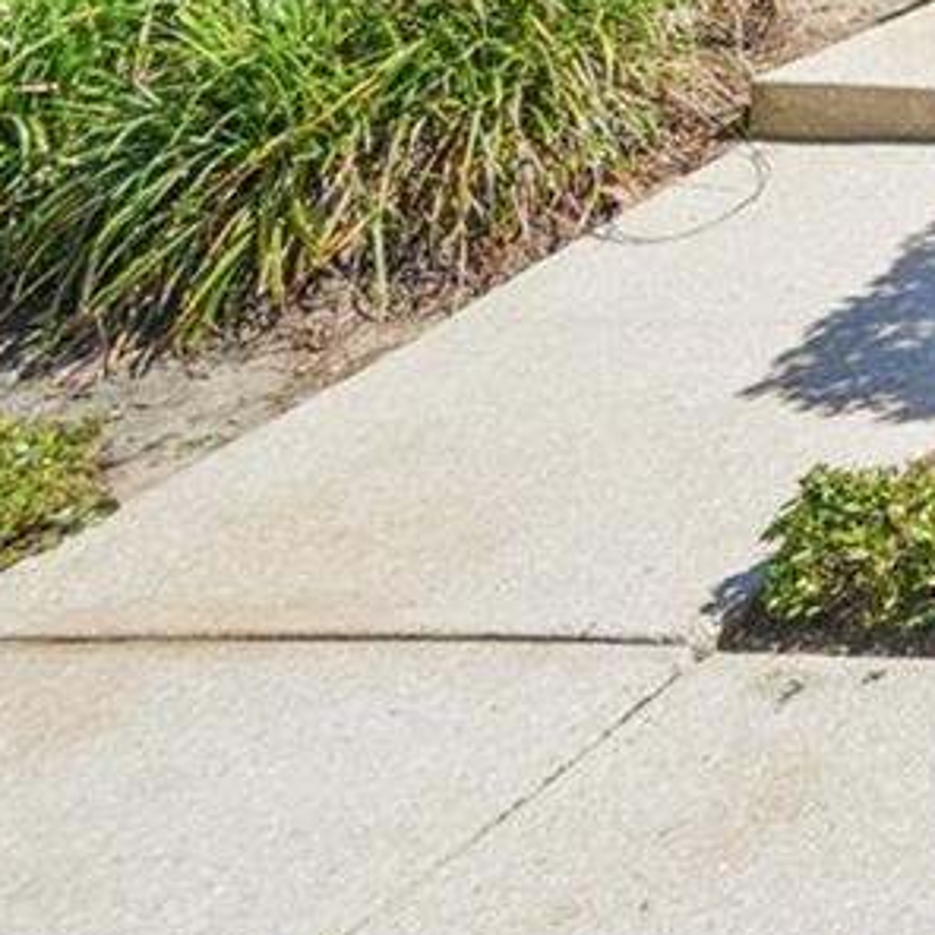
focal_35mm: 69
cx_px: 2492
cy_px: -673
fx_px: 2109
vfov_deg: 19.6
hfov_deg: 13.3
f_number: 8
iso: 100
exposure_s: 1/125
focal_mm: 10
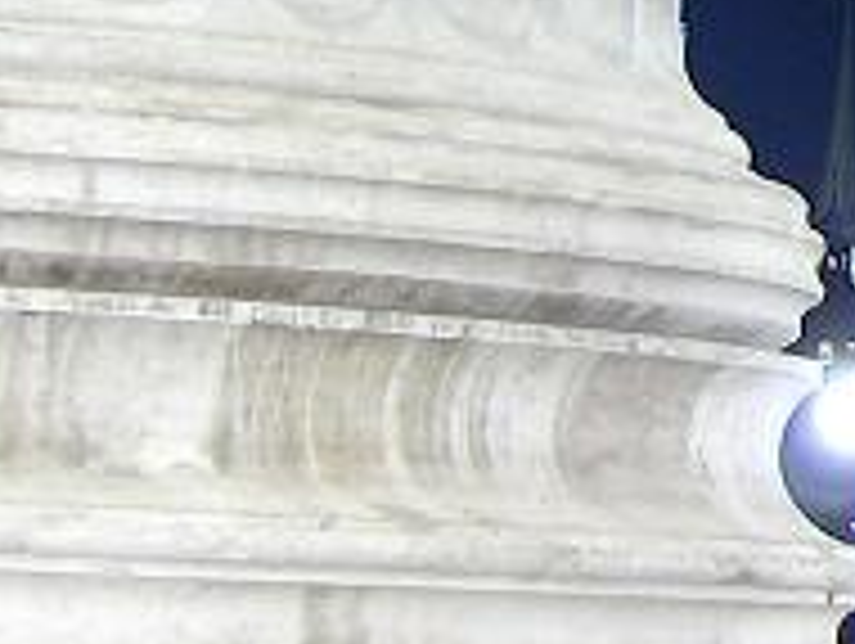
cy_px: -410
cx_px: 2092
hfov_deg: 7.8
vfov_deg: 6.3
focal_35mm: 234
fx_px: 5787
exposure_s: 3.22
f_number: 2.8
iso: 100
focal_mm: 8
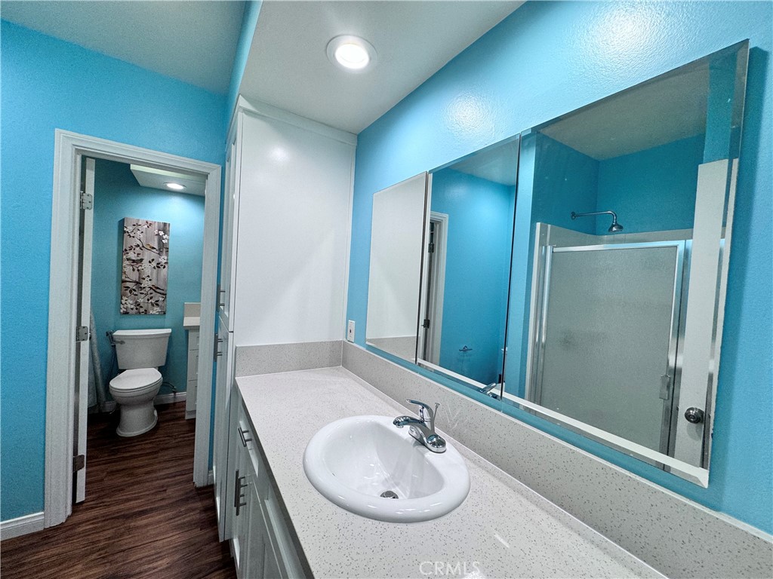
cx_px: 386
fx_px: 313
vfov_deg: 85.7
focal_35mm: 14
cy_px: 290
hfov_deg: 102.1
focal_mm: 2.22
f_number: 2.2
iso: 125
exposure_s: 1/120
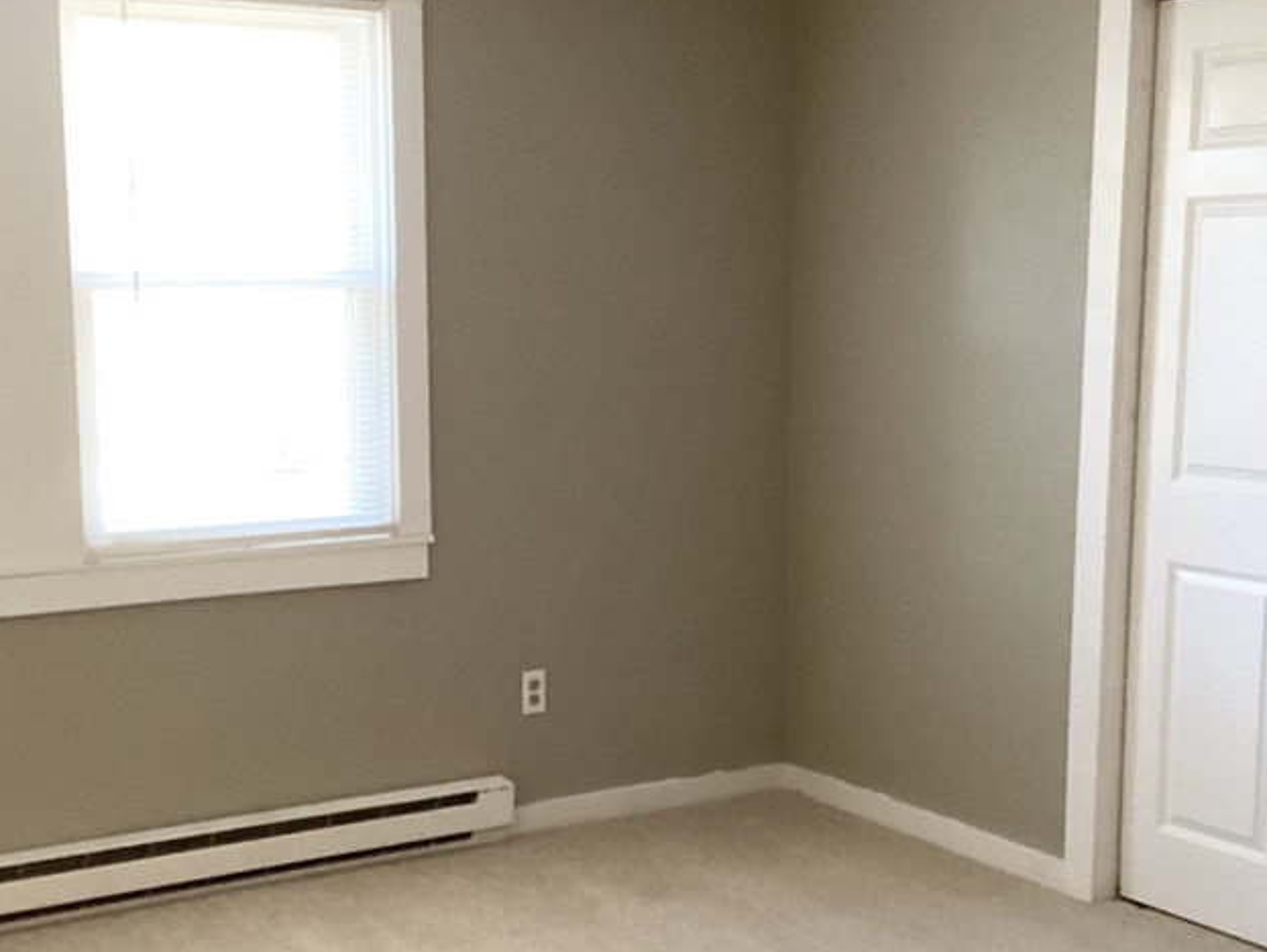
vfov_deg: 28.5
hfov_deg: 37.3
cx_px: 503
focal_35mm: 51
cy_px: 565
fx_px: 1867
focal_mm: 3.3
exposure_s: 1/60
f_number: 2.4
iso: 200
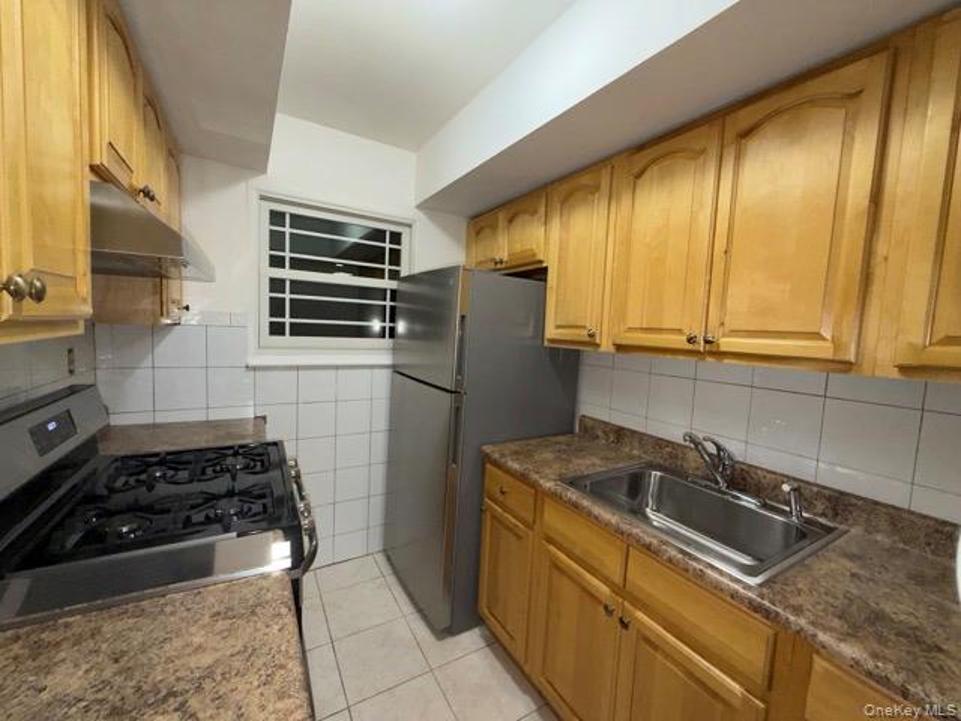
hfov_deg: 102.1
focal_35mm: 14
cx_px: 480
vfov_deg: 85.7
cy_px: 360
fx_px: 389
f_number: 2.2
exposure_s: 1/60
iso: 250
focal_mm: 2.22
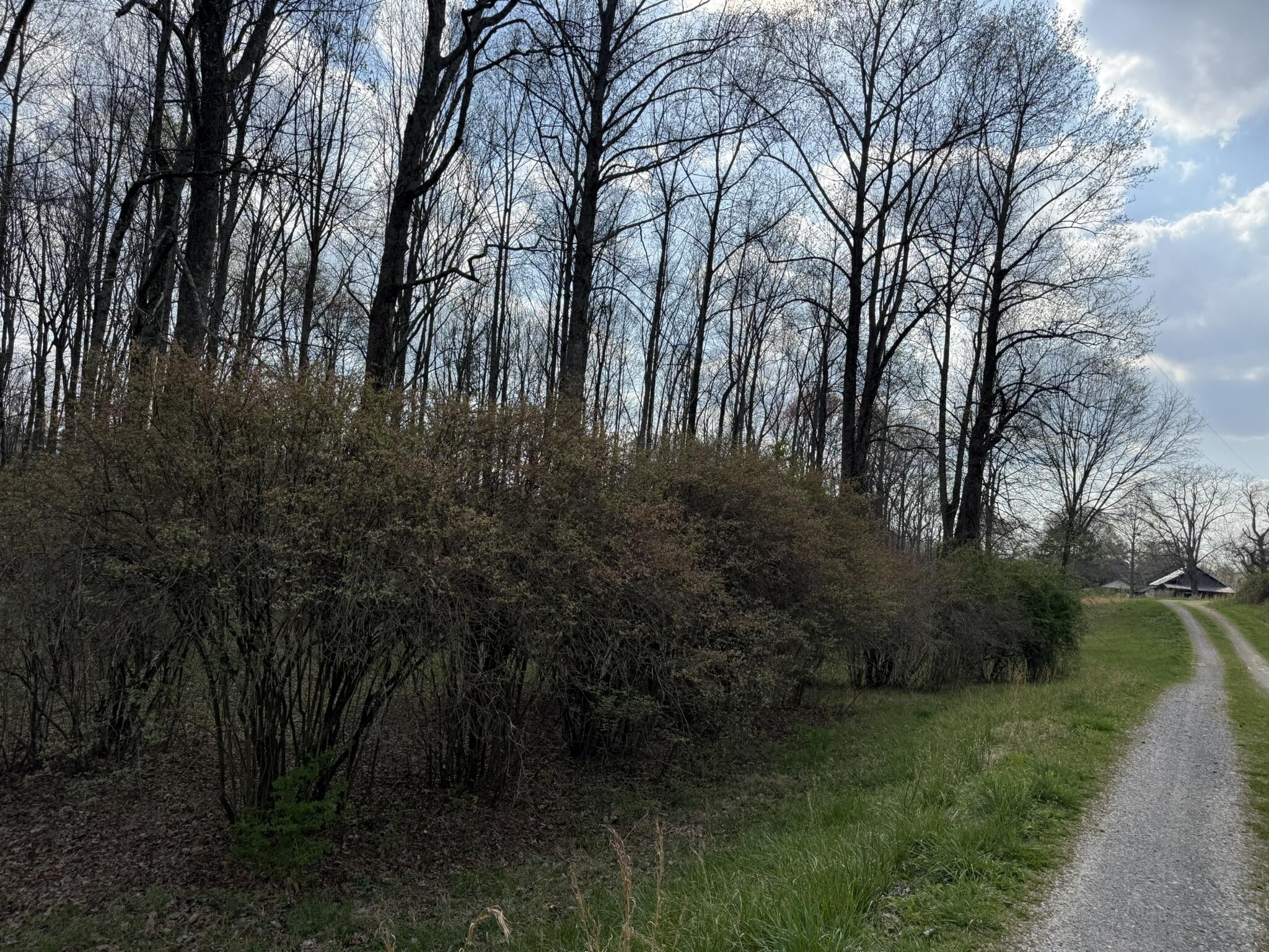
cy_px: 476
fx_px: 880
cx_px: 634
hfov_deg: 71.6
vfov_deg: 56.8
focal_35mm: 24
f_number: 1.78
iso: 100
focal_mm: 6.76
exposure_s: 1/6173
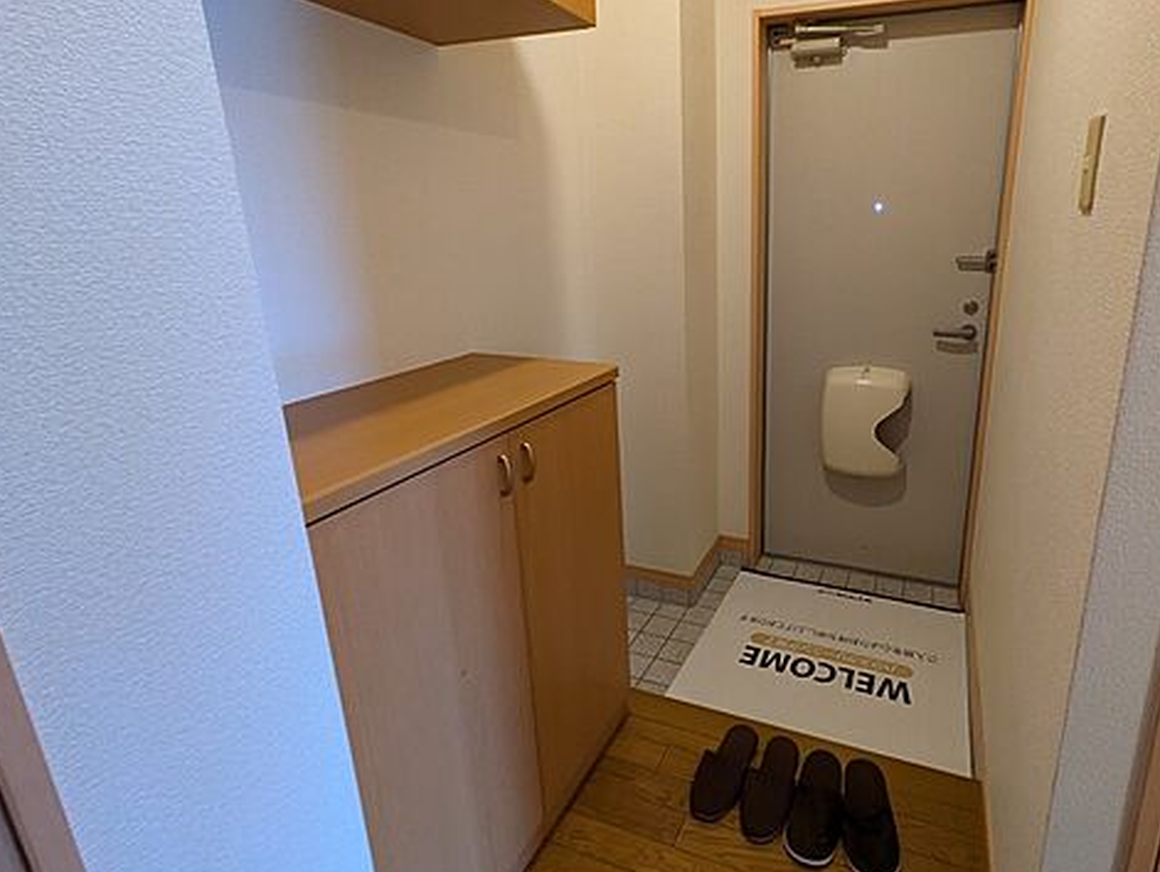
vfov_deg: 68.6
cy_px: 392
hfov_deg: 83.3
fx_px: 637
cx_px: 713
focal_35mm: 19
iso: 286
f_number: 2.2
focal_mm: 1.83
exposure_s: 1/25
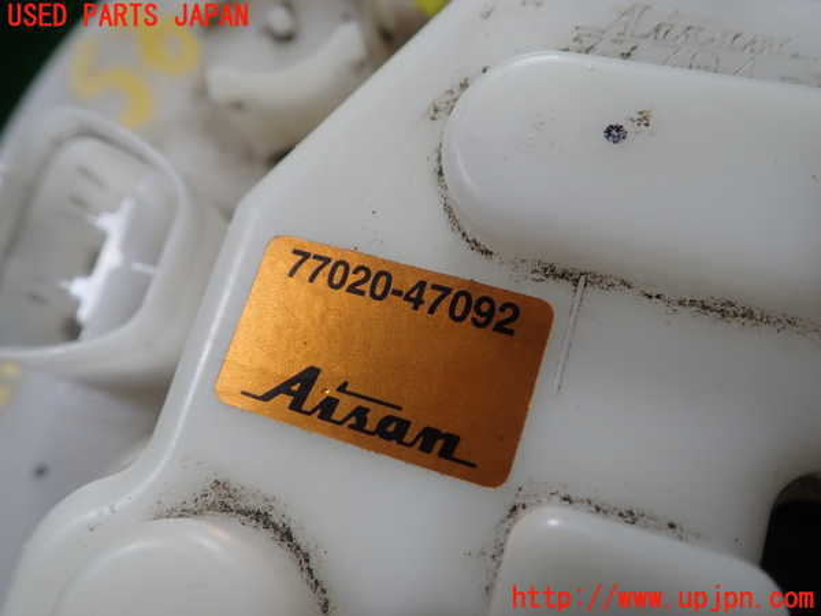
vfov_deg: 46.8
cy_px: 308
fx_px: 712
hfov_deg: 60.0
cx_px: 410
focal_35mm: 30
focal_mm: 5.5
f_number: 2.3
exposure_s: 1/125
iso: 100
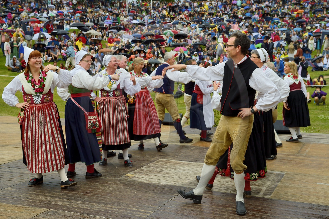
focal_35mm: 50
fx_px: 457
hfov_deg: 39.6
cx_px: 164
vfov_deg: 26.9
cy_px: 110
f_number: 5
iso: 800
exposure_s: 1/200
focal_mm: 50
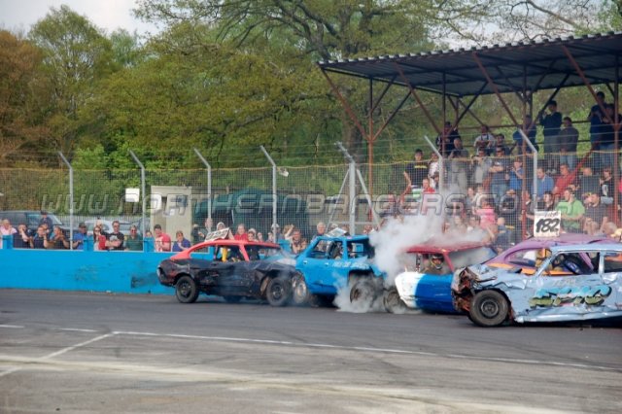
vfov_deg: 11.7
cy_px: 207
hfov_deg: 17.5
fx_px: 2020
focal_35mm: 117
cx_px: 311
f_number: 5.6
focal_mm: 78
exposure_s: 1/500
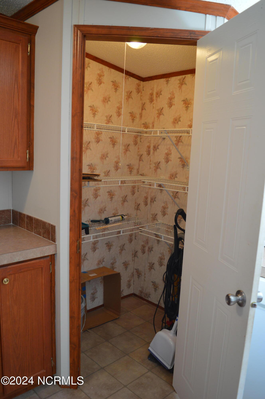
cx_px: 132
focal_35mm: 27
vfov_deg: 67.4
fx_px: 299
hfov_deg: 47.8
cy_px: 200
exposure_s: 1/40
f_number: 3.5
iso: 400
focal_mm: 18
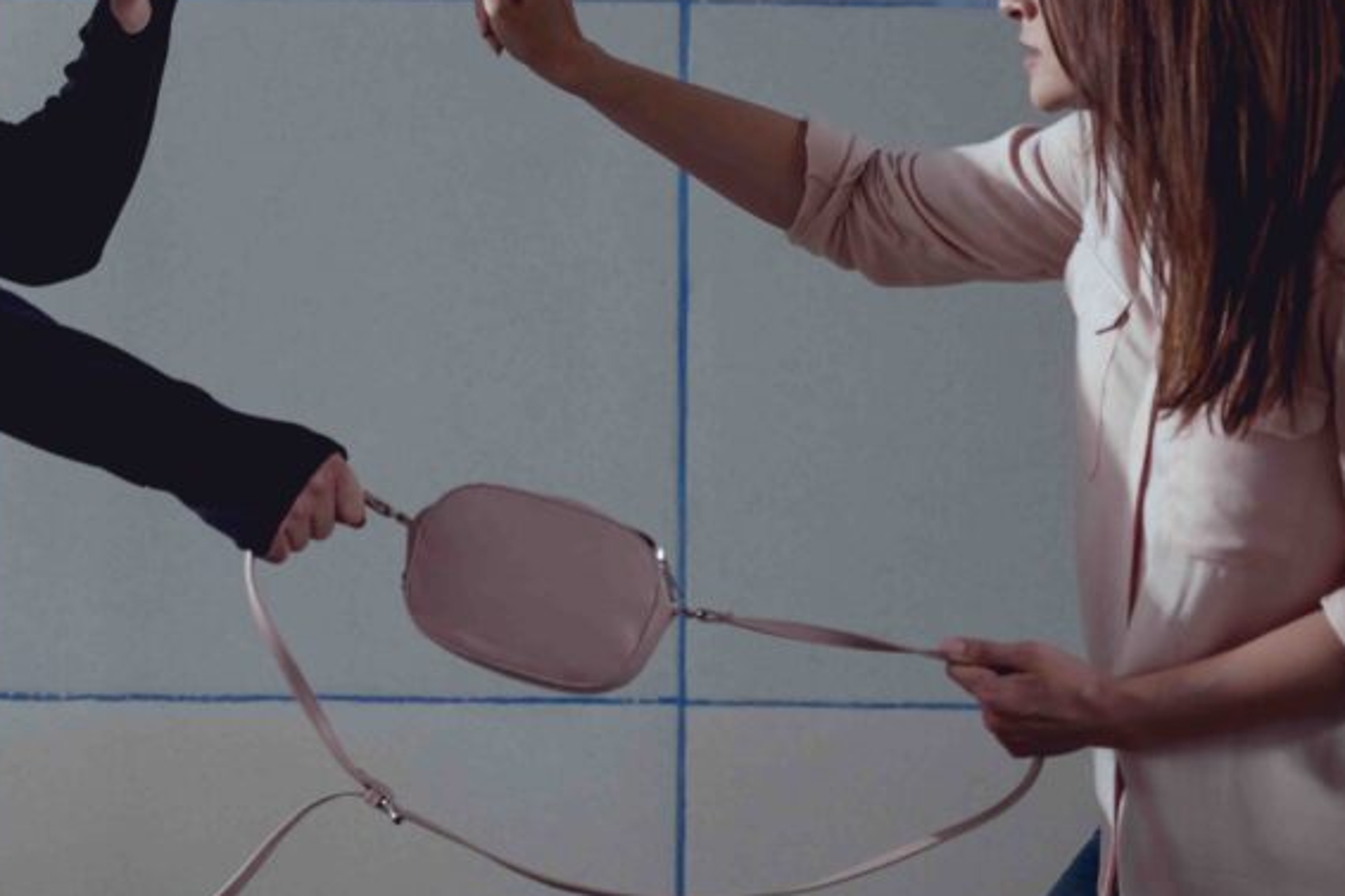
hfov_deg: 11.9
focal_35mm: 172
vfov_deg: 8.0
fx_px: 6424
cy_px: 324
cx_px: 354
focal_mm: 95
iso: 250
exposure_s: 1/250
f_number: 3.2
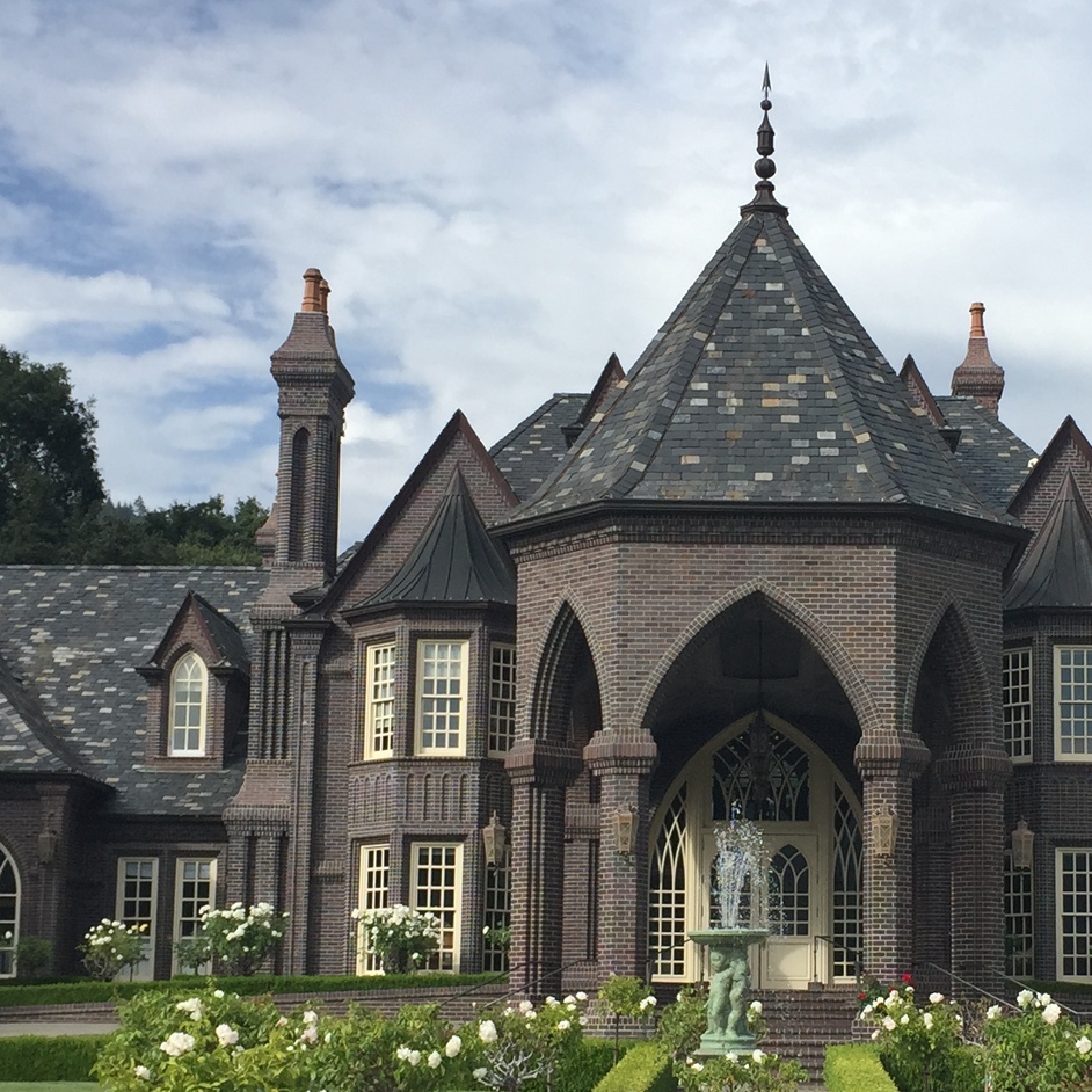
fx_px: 2427
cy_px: 701
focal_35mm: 68
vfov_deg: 25.3
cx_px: 771
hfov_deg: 25.2
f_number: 2.2
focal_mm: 4.15
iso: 32
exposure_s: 1/2083
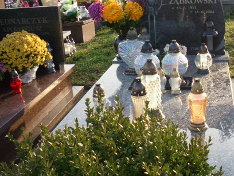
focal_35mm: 58
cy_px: 88
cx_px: 181
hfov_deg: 32.5
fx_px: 392
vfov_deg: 25.2
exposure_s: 1/239
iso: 50
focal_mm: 6.2
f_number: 2.8
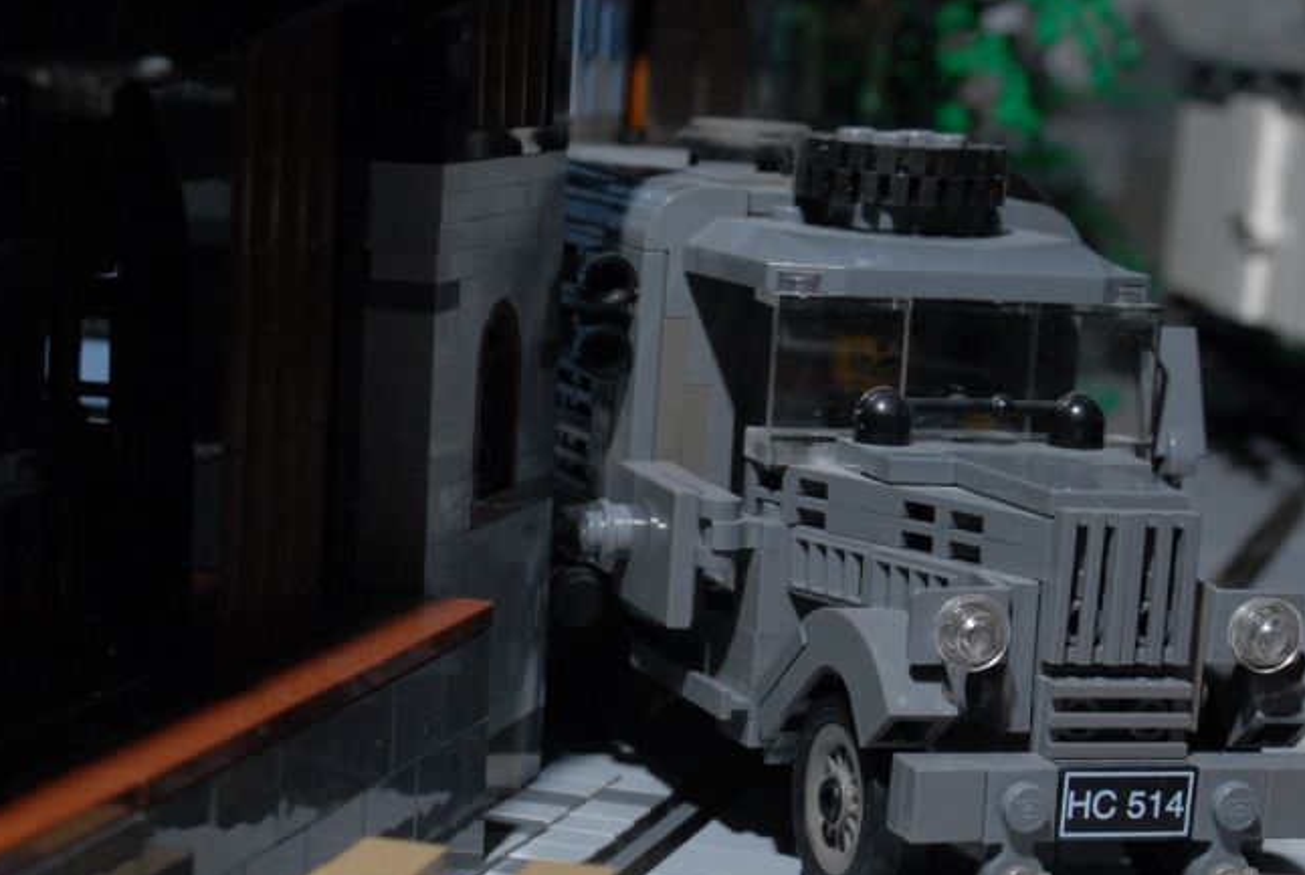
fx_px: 3776
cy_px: 522
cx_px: 602
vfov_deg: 13.2
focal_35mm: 104
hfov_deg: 19.6
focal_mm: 35
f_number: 7.1
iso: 500
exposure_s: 1/125
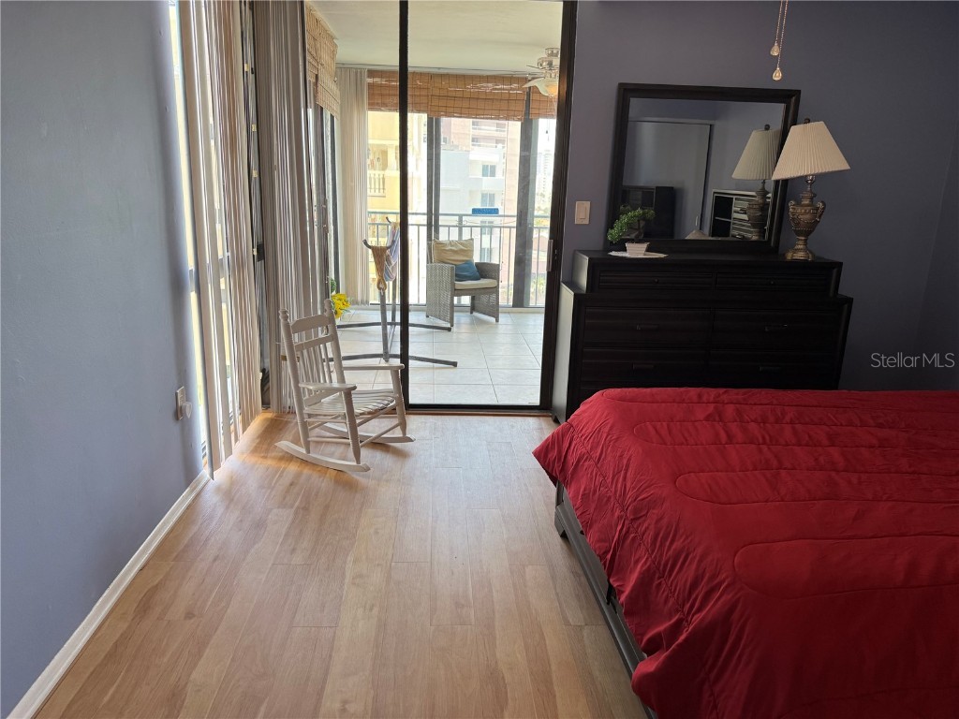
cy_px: 360
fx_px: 665
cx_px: 480
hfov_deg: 71.6
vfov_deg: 56.8
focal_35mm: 24
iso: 125
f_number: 1.78
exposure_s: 1/120
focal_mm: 6.76
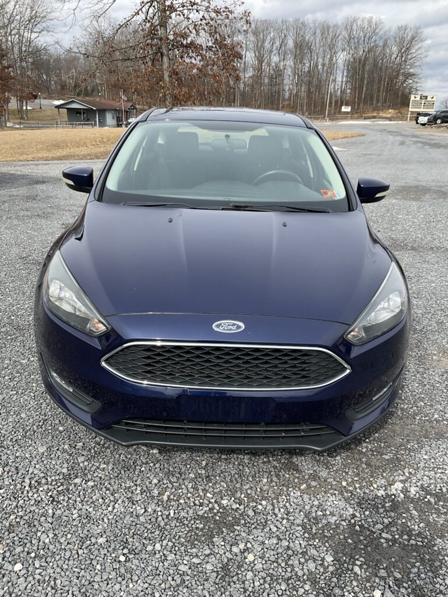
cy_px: 298
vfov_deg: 61.7
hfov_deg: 48.2
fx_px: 500
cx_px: 224
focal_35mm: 29
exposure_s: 1/978
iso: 16
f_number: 1.8
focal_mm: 3
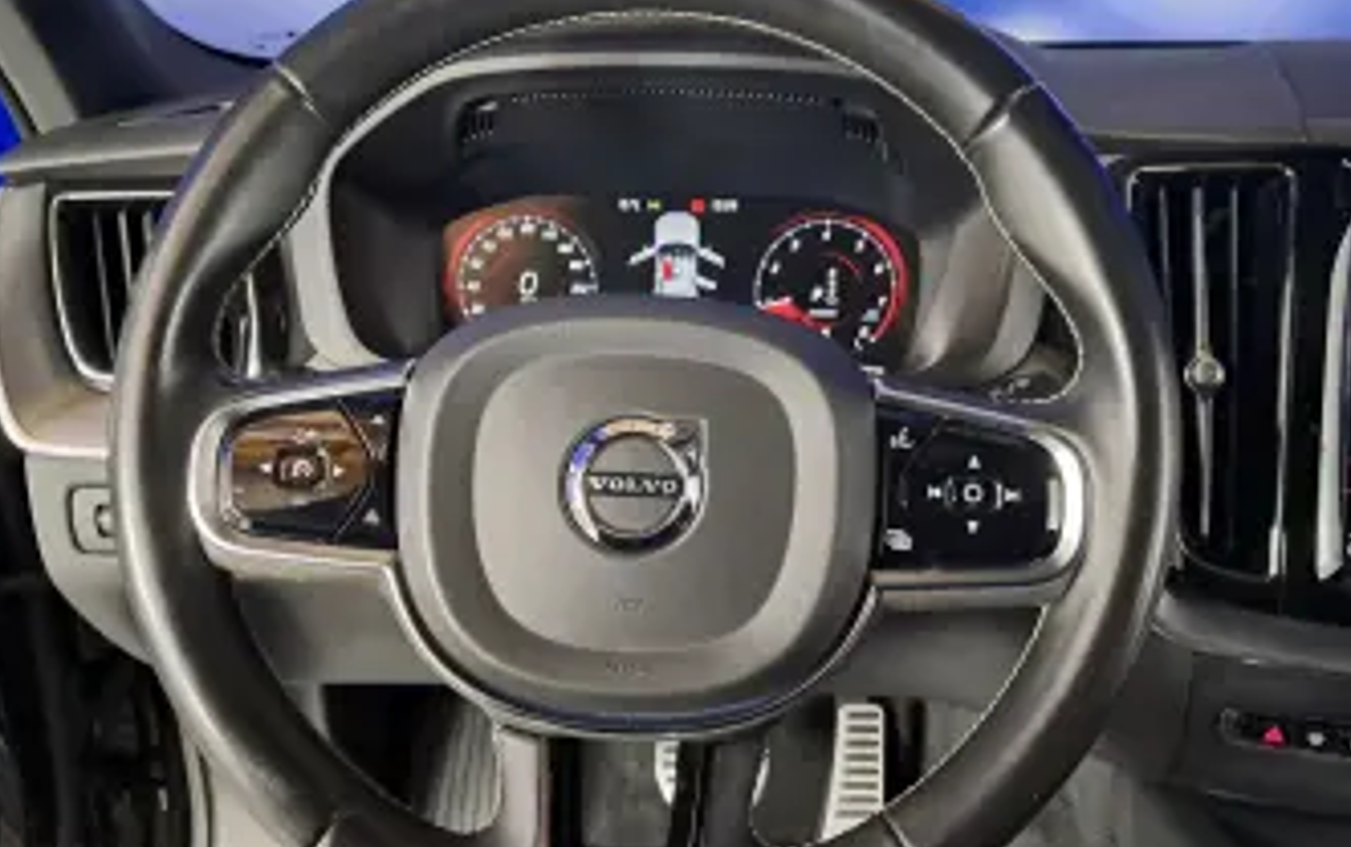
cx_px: 688
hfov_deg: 61.2
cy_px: 464
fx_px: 1142
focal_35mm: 31
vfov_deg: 40.6
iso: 800
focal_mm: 4
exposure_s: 1/20
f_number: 1.8
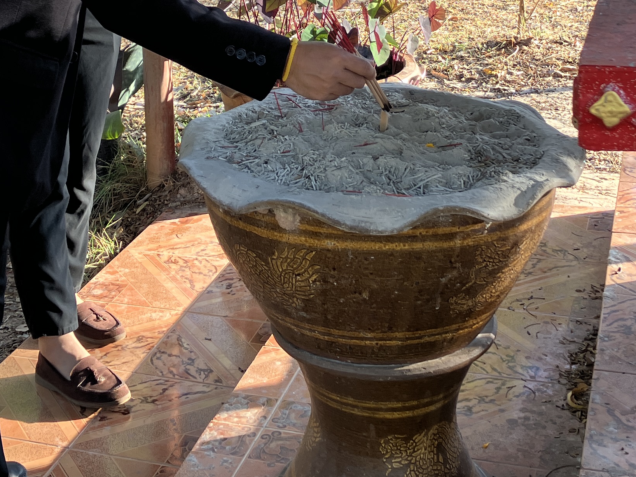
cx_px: 316
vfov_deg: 20.5
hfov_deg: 28.2
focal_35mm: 69
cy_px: -16
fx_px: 1268
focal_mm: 3.99
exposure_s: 1/121
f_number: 1.8
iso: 32
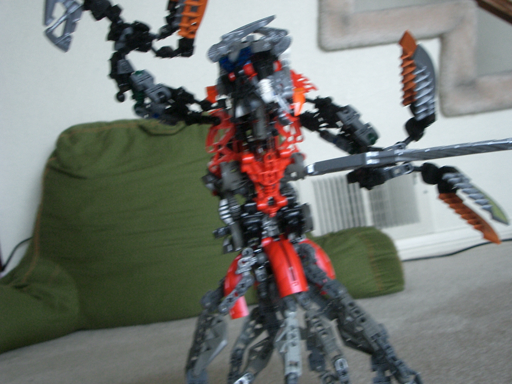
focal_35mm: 49
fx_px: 725
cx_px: 256
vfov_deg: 29.7
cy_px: 192
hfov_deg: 38.9
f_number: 3.1
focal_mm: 8.2
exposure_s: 1/80
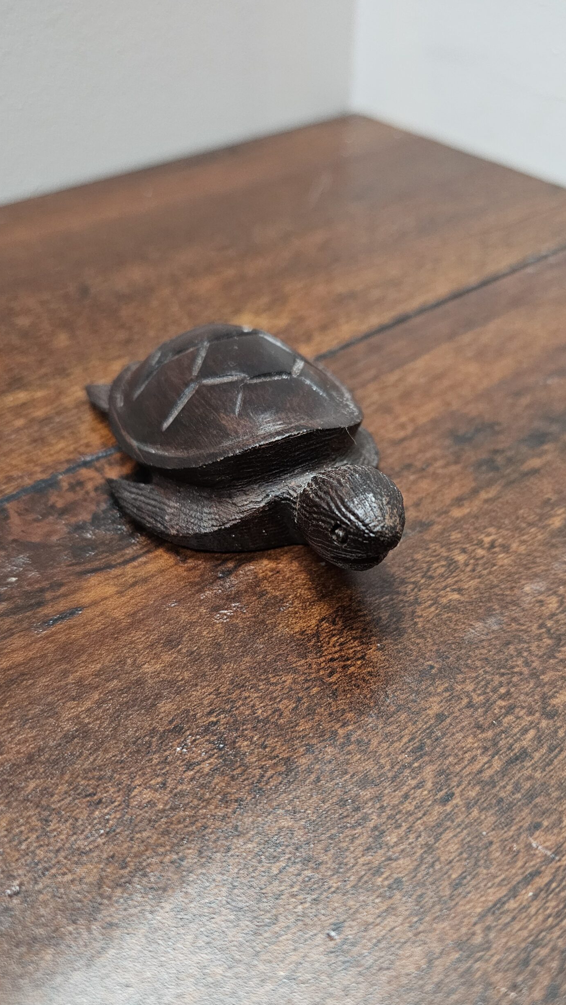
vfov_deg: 71.9
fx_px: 694
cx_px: 307
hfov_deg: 44.4
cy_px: 517
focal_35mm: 26
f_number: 1.7
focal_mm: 6.3
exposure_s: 1/24
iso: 800
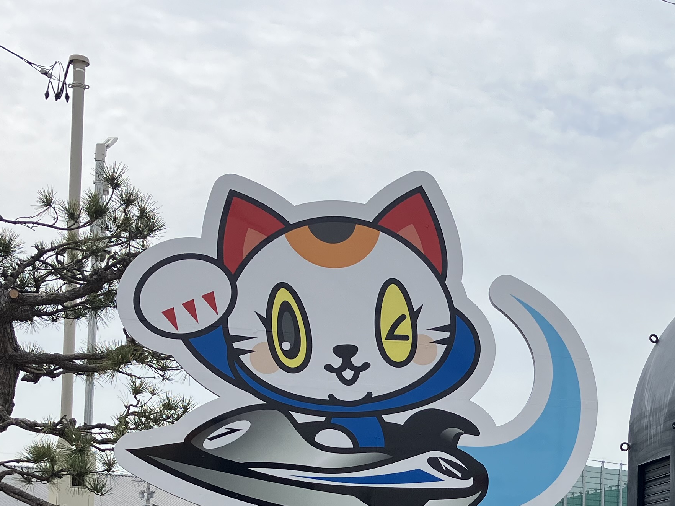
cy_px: 528
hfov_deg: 29.5
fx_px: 1248
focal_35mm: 64
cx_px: 554
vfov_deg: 21.9
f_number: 1.8
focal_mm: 3.99
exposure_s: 1/2558
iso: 32
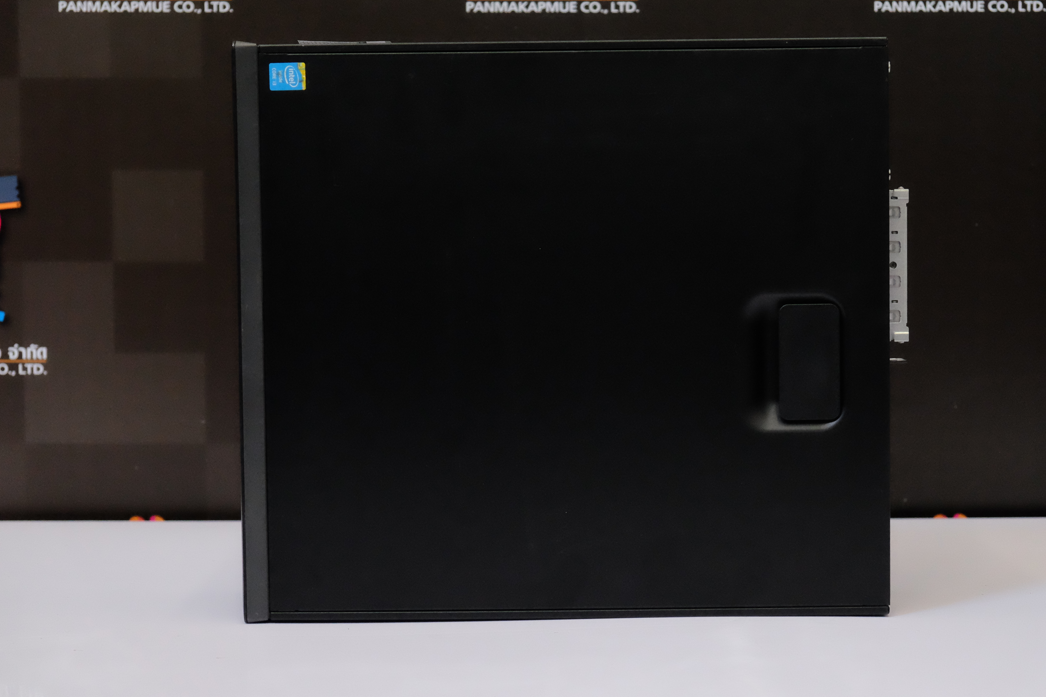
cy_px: 312
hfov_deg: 26.6
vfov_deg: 17.9
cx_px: 588
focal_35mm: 76
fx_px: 2208
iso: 6400
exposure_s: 1/100
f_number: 4
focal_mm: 44.4
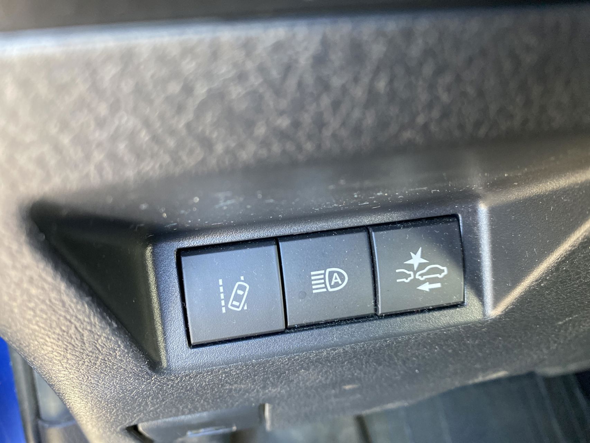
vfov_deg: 53.1
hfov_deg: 67.3
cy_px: 222
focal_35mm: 26
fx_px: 443
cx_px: 295
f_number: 1.8
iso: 400
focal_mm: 4.25
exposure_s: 1/60
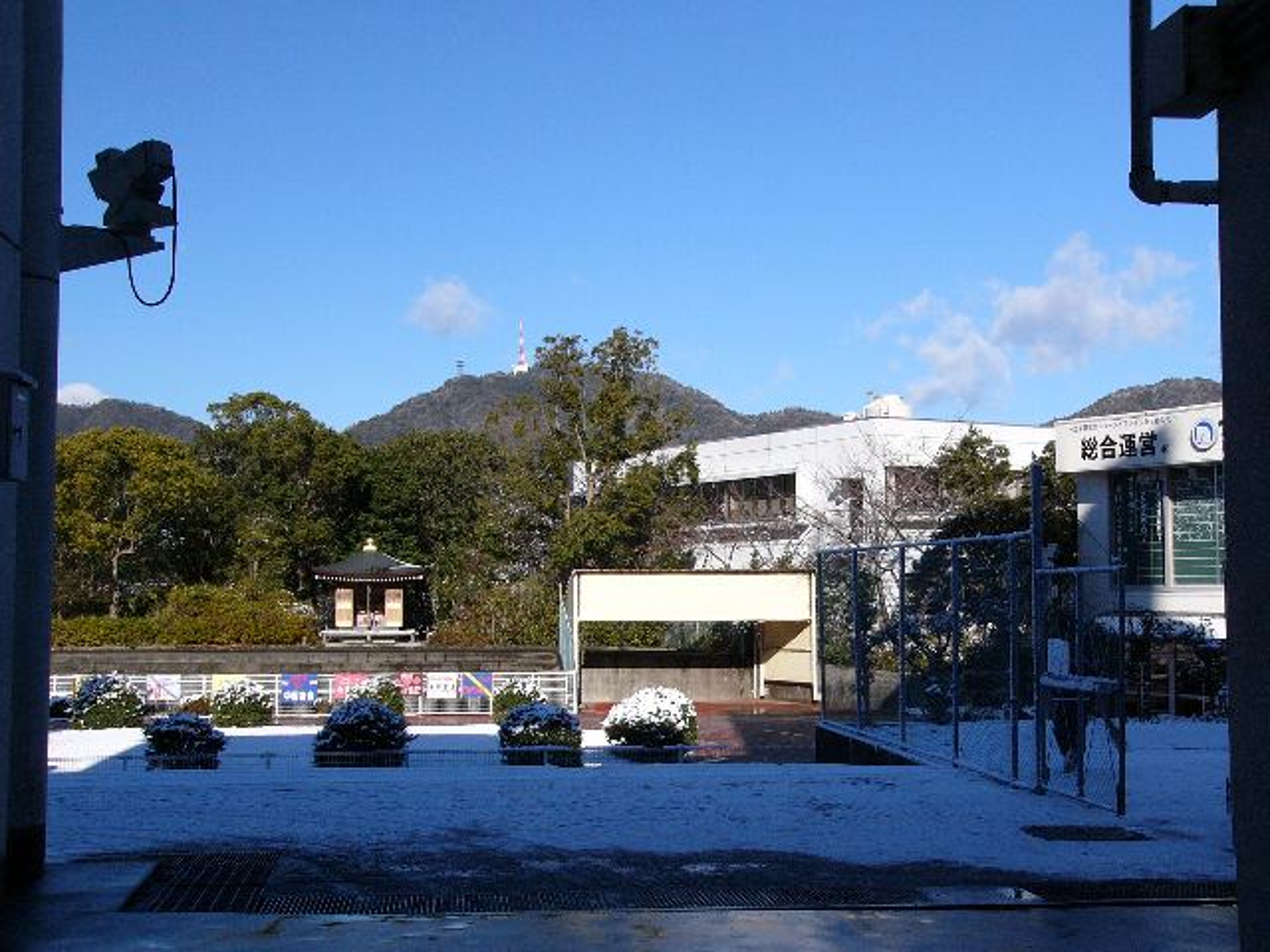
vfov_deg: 30.9
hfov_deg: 40.4
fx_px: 1724
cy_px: 476
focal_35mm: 47
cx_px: 635
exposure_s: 1/1300
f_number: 8
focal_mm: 7.8
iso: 100
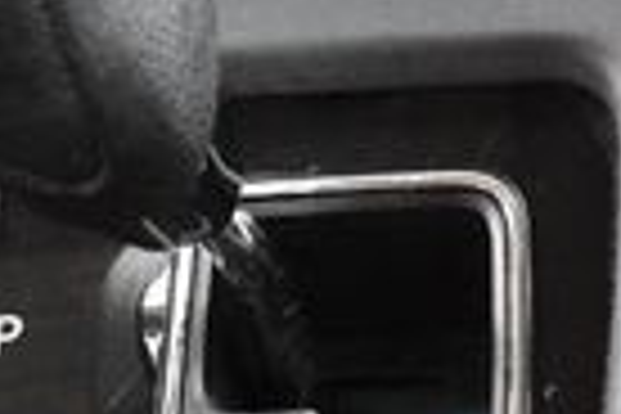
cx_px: 1076
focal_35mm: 167
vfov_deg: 8.0
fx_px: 2881
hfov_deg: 11.5
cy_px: -306
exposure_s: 1/100
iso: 2500
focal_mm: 24
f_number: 9
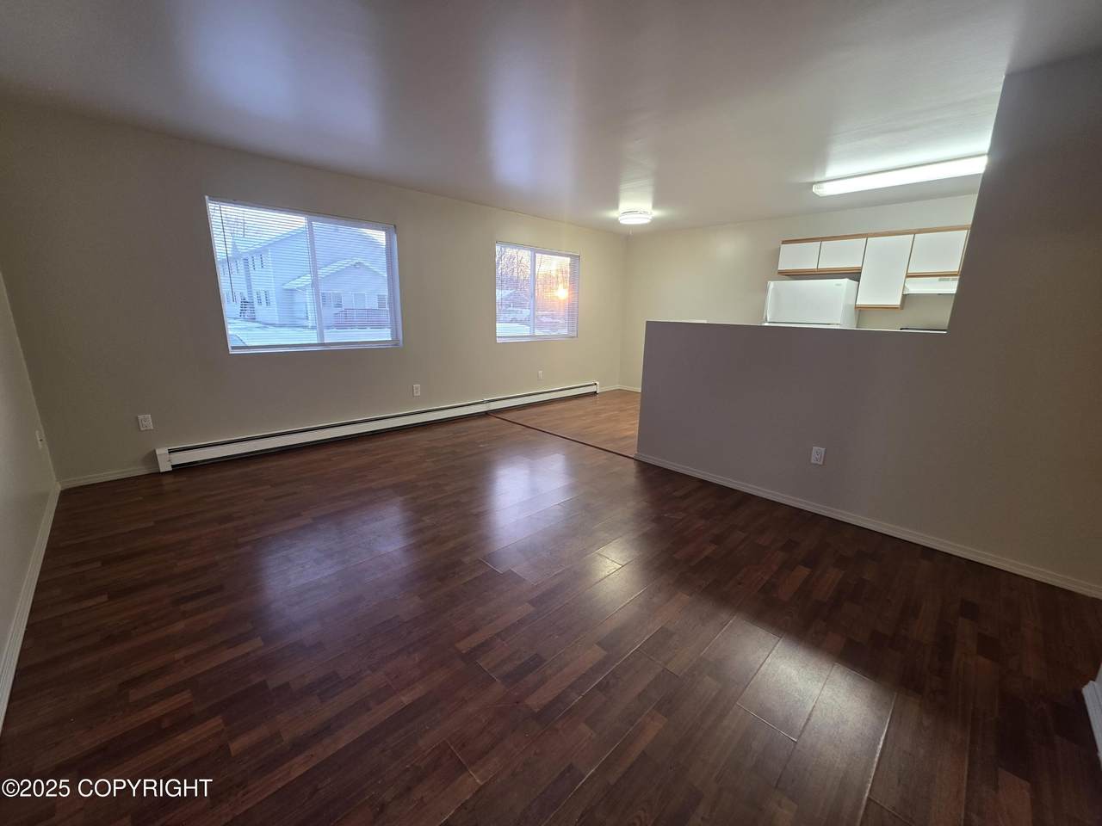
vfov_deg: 89.9
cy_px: 413
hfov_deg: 106.2
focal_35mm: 13
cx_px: 551
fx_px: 414
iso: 80
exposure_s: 1/30
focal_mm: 2.2
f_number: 1.9
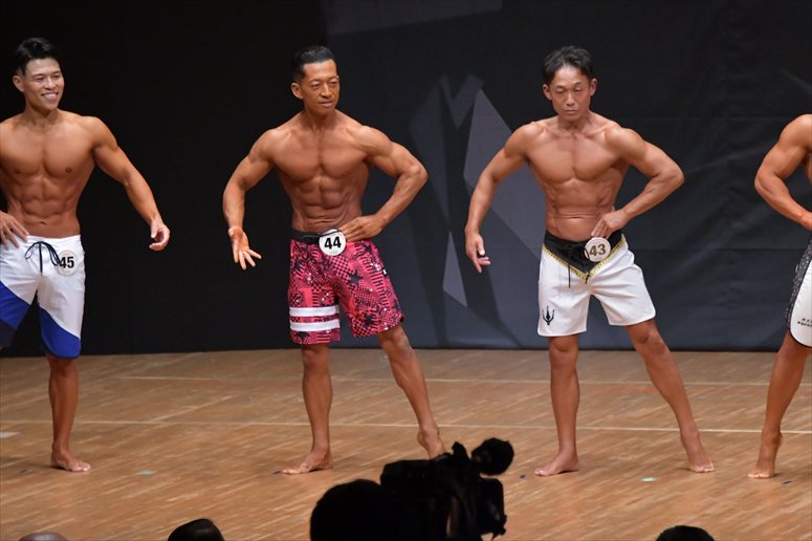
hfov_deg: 7.2
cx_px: 406
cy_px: 270
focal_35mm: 285
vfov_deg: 4.8
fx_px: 6425
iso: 6400
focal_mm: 190
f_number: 5.6
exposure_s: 1/400
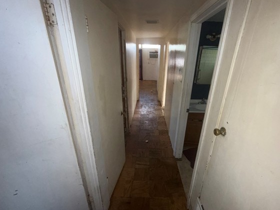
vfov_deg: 78.1
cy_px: 108
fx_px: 129
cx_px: 152
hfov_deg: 94.3
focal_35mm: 16
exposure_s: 1/60
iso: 125
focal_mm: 2.22
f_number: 2.2
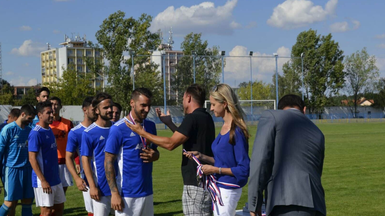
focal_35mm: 64
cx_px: 206
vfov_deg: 18.8
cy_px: 133
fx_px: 653
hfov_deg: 32.8
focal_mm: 32
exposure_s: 1/320
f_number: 9
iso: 100
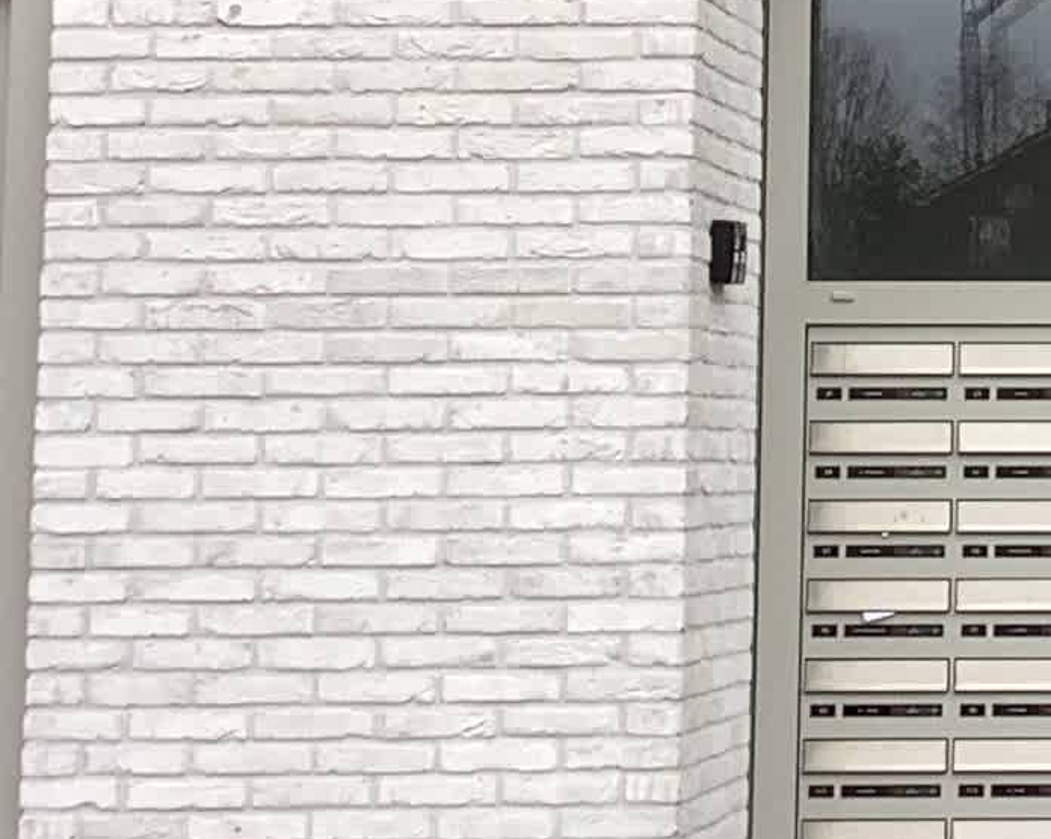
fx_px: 4415
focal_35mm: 142
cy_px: -45
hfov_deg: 13.0
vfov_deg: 10.7
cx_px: 1486
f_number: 2.4
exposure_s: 1/190
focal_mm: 3.3
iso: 25
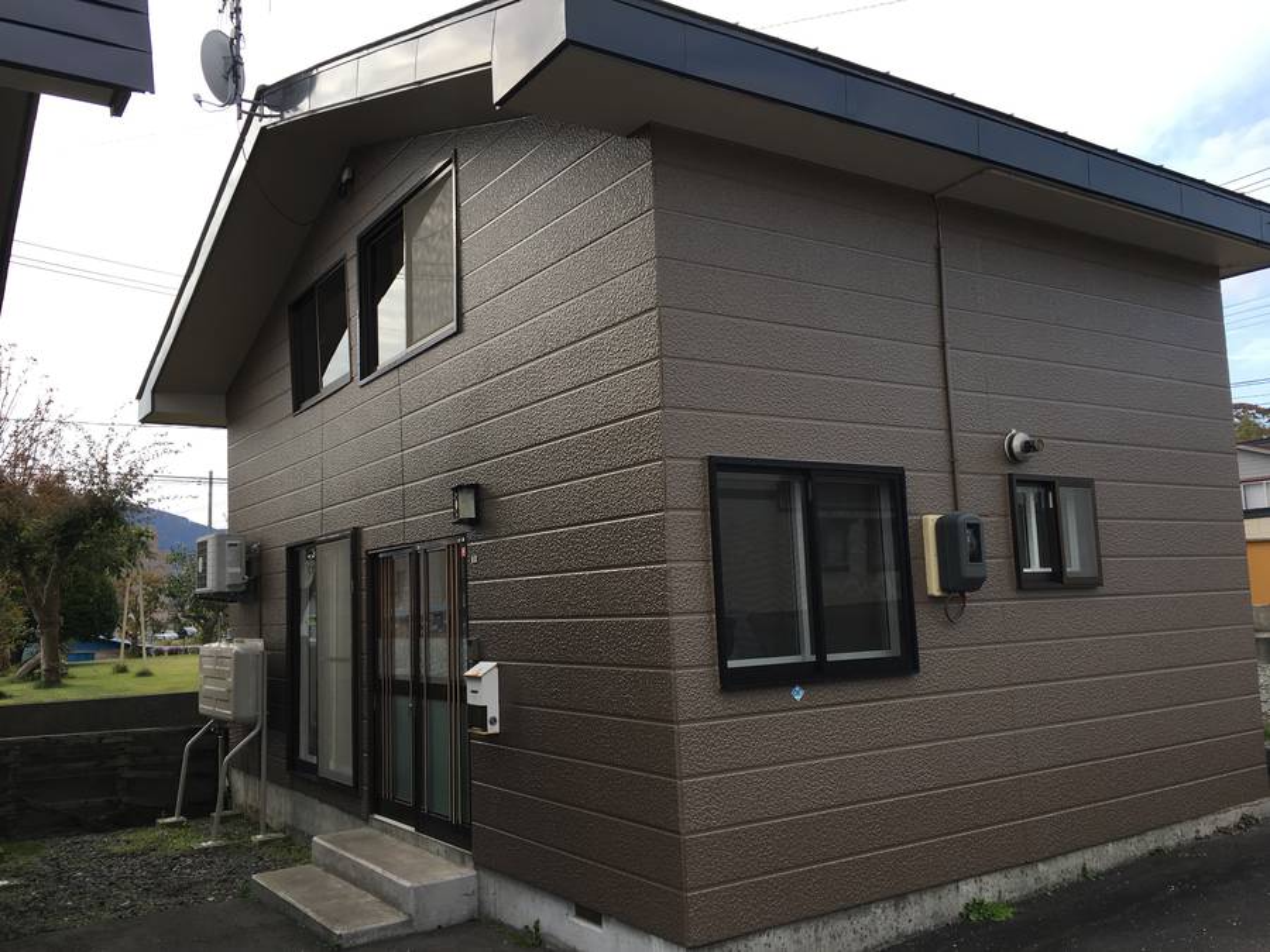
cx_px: 635
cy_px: 476
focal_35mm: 29
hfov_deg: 61.7
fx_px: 1064
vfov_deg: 48.2
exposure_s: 1/351
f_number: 2.2
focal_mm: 4.15
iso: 25
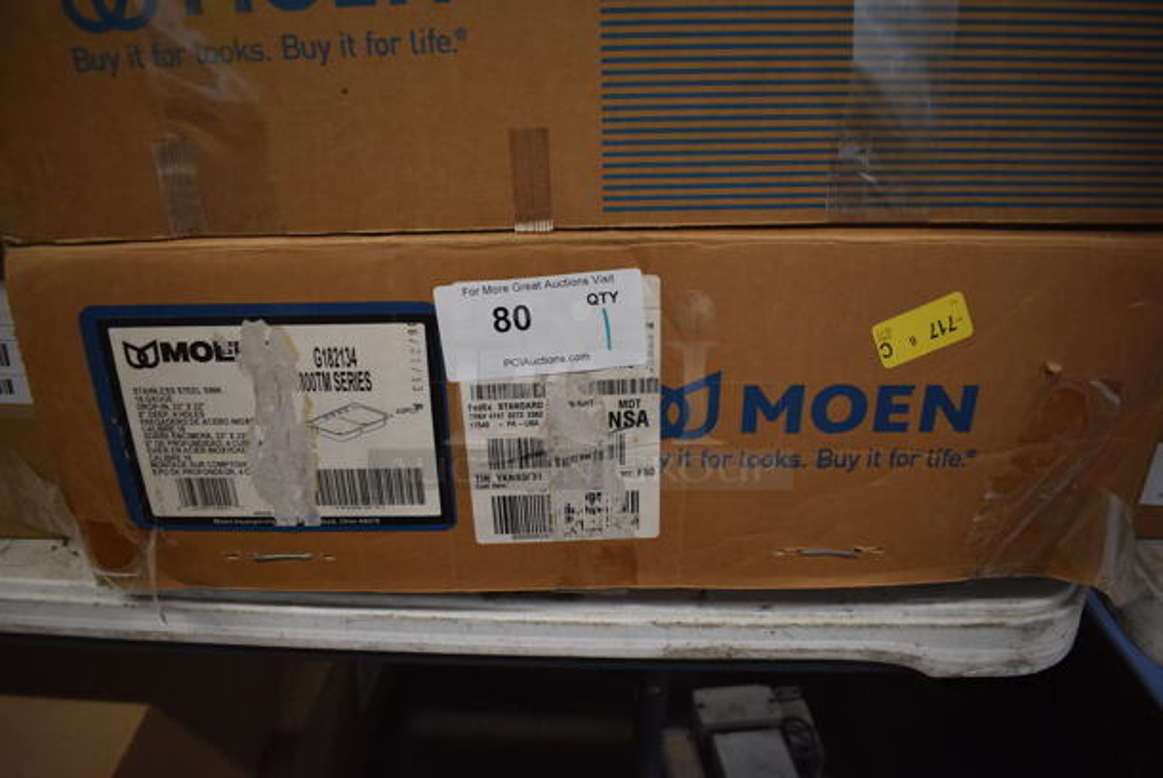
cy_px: 389
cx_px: 582
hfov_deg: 67.3
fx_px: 873
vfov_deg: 48.0
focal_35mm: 27
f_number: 3.5
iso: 1100
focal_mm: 18
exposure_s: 1/125
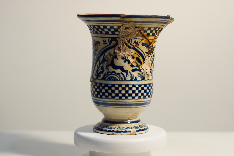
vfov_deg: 18.2
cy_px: 78
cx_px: 117
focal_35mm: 75
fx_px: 487
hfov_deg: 27.0
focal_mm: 50
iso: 100
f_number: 2.5
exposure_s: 1/80
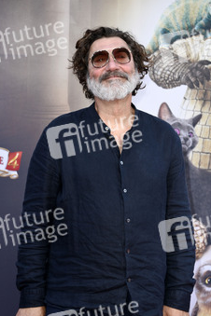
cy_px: 184
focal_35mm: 132
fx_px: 1160
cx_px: 121
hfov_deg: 10.4
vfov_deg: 15.5
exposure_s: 1/250
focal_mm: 112
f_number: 5.6
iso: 640
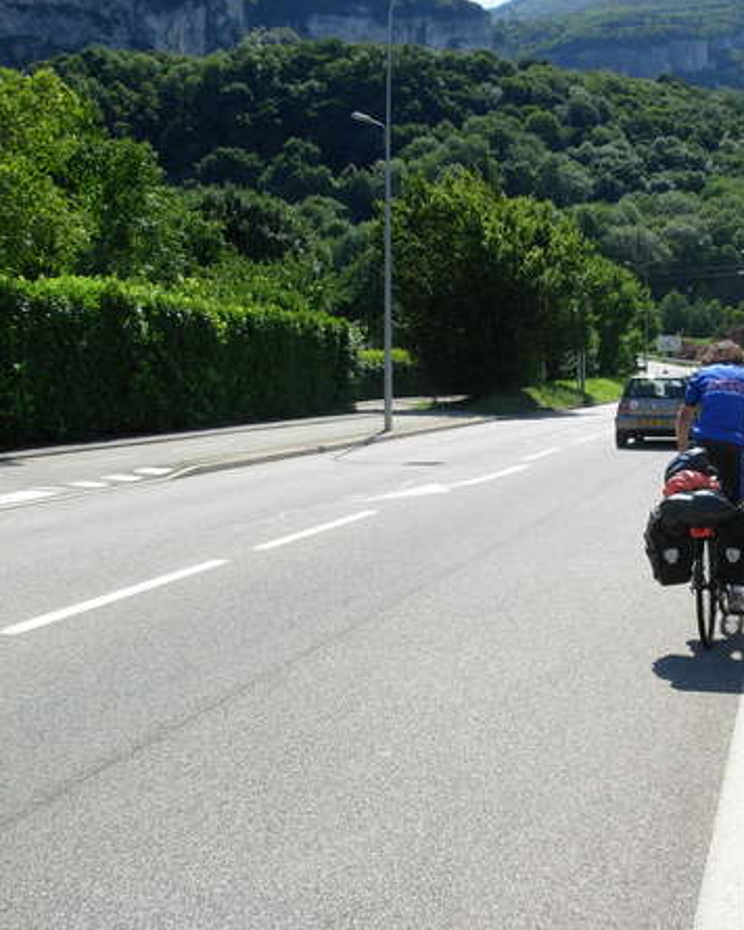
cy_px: 464
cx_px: 543
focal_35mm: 50
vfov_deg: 37.3
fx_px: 1376
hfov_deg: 29.8
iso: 79
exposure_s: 1/373
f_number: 4.9
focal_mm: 6.3
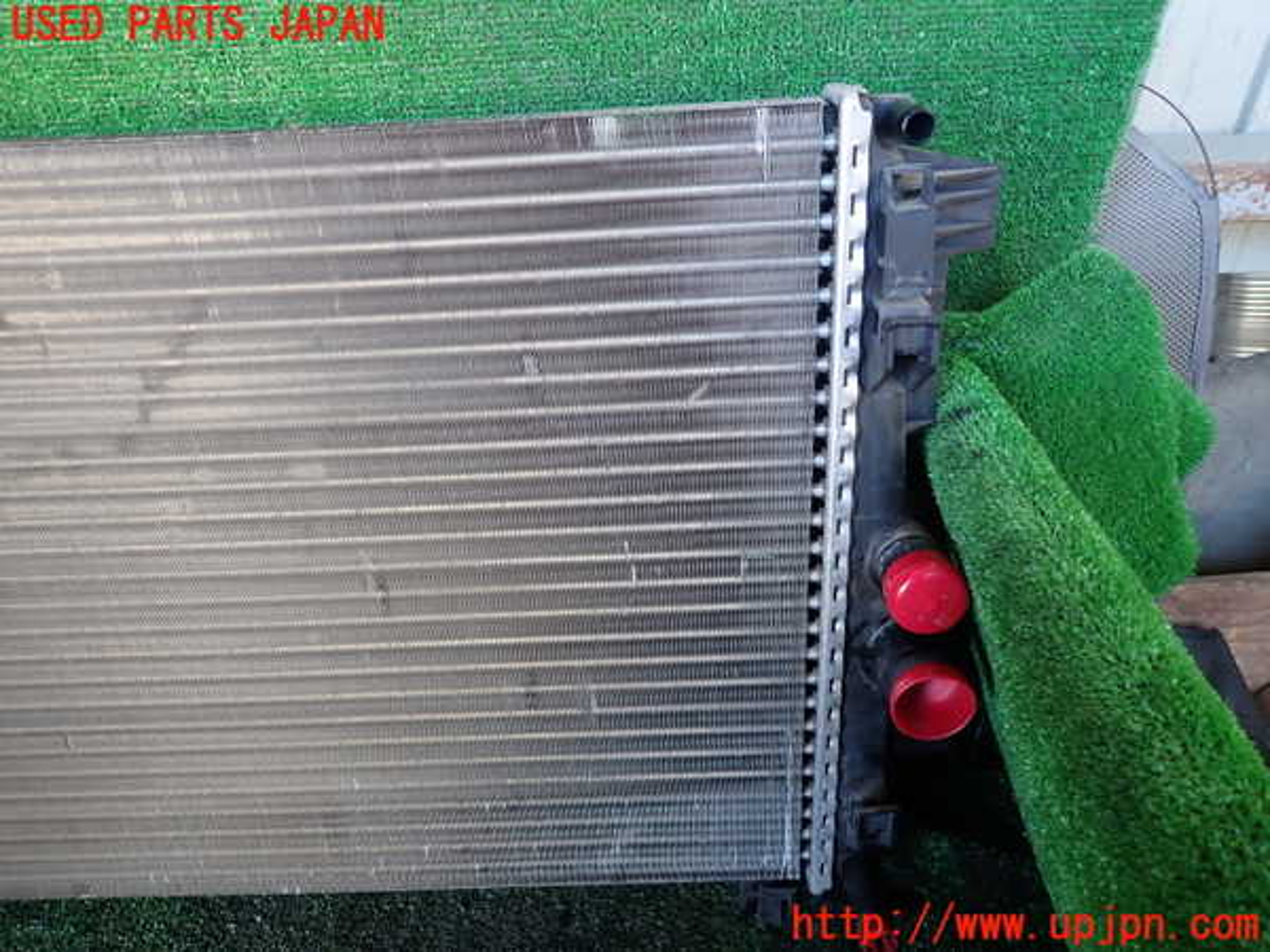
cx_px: 635
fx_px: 917
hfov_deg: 69.4
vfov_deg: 54.9
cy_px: 476
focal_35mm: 25
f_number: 2
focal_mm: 4.5
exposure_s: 1/50
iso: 200
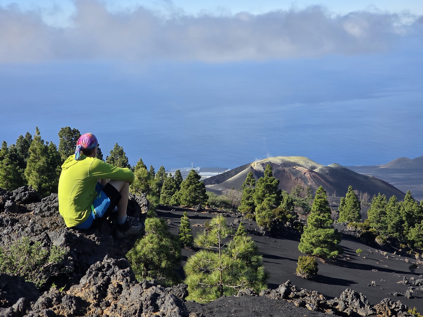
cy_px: 158
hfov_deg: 28.2
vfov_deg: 21.3
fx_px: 843
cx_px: 212
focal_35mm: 69
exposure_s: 1/2128
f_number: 2.4
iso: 50
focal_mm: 7.9
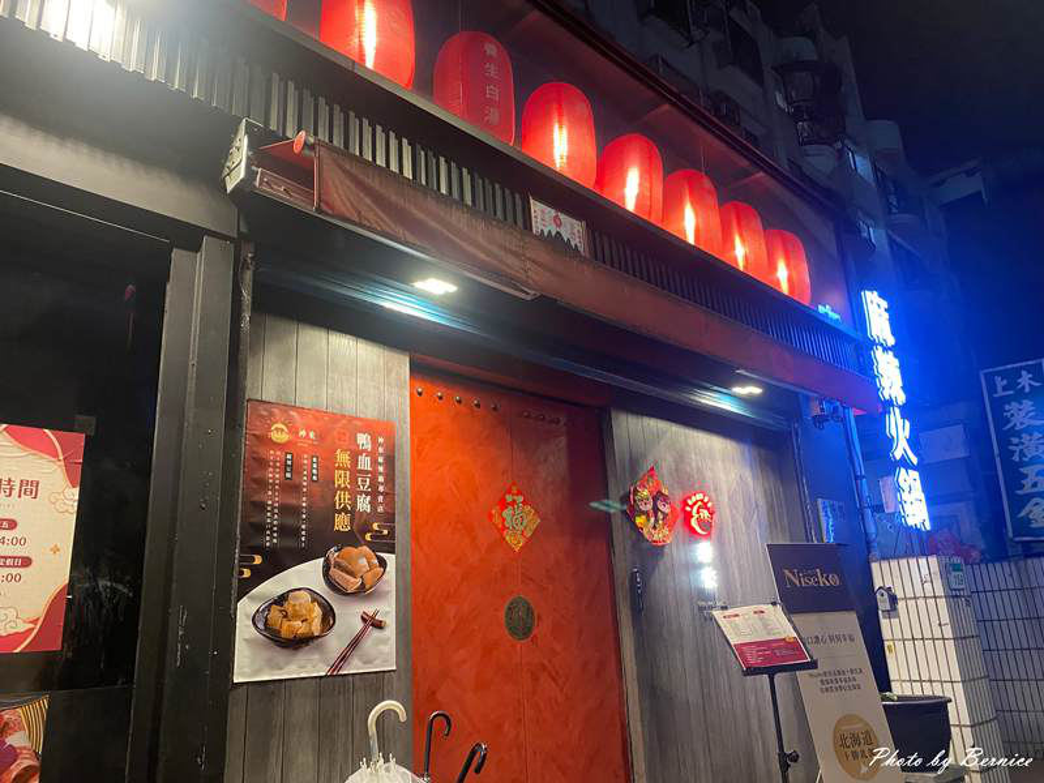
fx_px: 784
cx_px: 522
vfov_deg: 53.1
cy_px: 392
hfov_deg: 67.3
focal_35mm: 26
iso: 320
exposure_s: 1/60
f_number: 1.8
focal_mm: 4.25
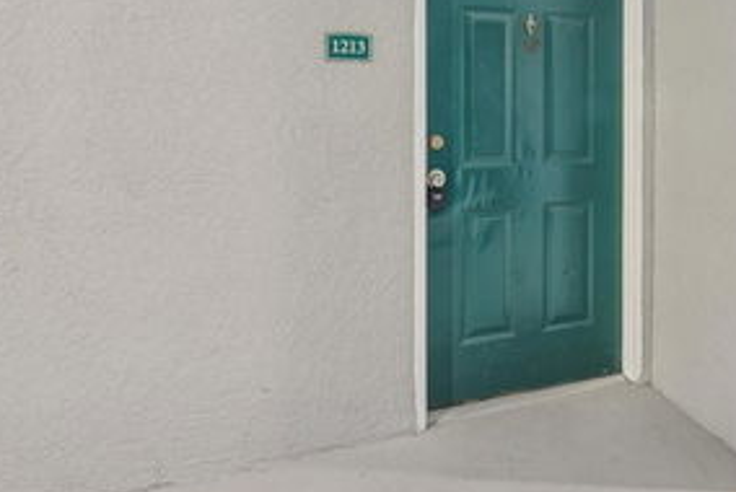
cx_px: 562
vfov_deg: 45.9
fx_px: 553
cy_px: 109
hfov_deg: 62.9
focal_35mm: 27
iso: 400
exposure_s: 1/1.67
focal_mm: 16
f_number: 8
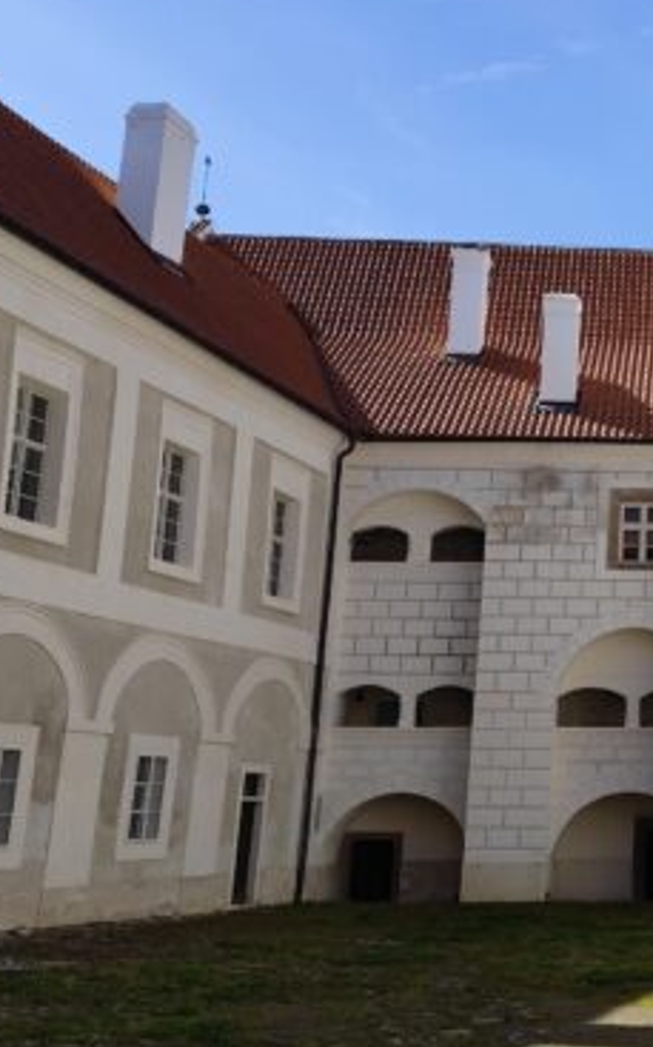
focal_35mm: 51
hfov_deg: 23.2
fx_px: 1454
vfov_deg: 39.4
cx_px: 778
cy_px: 414
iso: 50
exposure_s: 1/1530
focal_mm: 6.19
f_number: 1.65
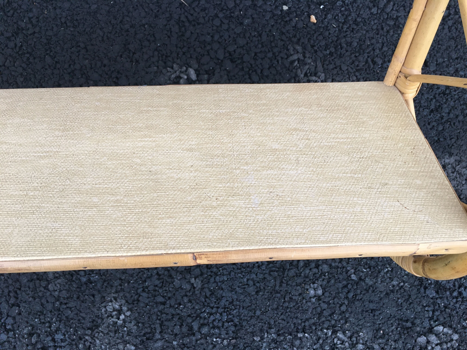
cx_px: 234
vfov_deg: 48.2
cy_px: 175
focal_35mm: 29
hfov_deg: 61.7
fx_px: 391
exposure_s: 1/33
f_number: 2.2
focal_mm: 4.15
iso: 50
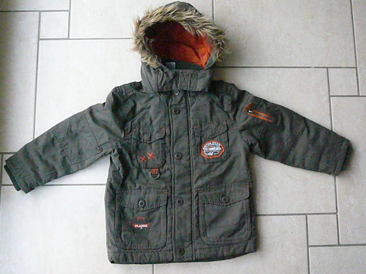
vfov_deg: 40.7
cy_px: 137
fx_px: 370
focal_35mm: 35
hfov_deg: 52.6
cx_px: 183
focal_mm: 5.7
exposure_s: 1/125
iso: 3200
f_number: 9
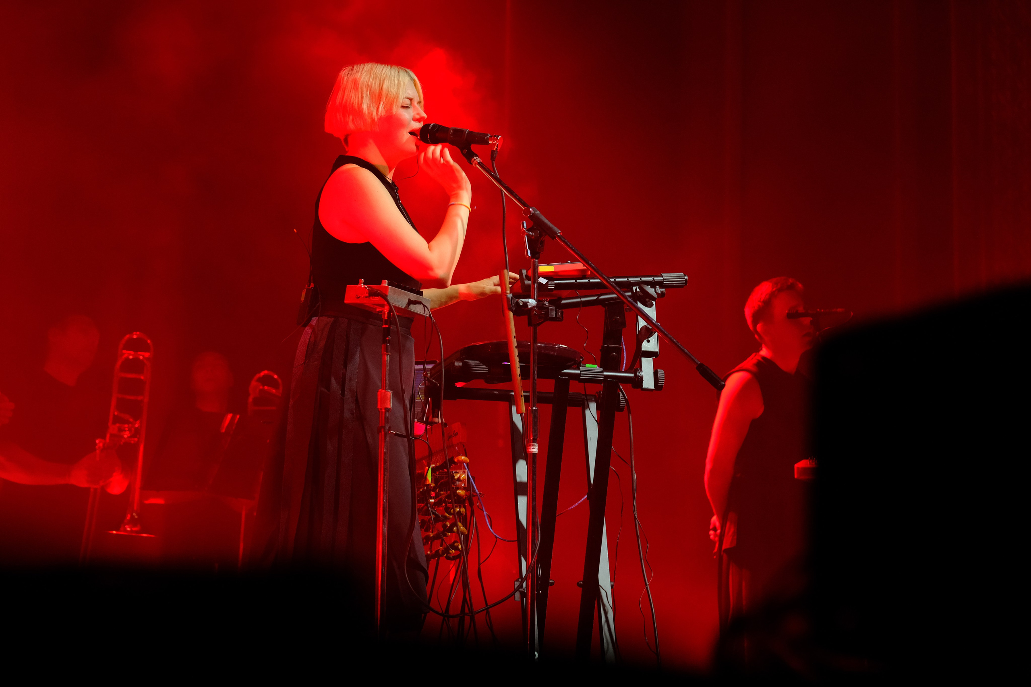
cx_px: 516
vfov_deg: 16.3
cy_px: 344
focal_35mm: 84
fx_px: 2406
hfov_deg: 24.2
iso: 1600
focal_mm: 56
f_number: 3.6
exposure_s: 1/125
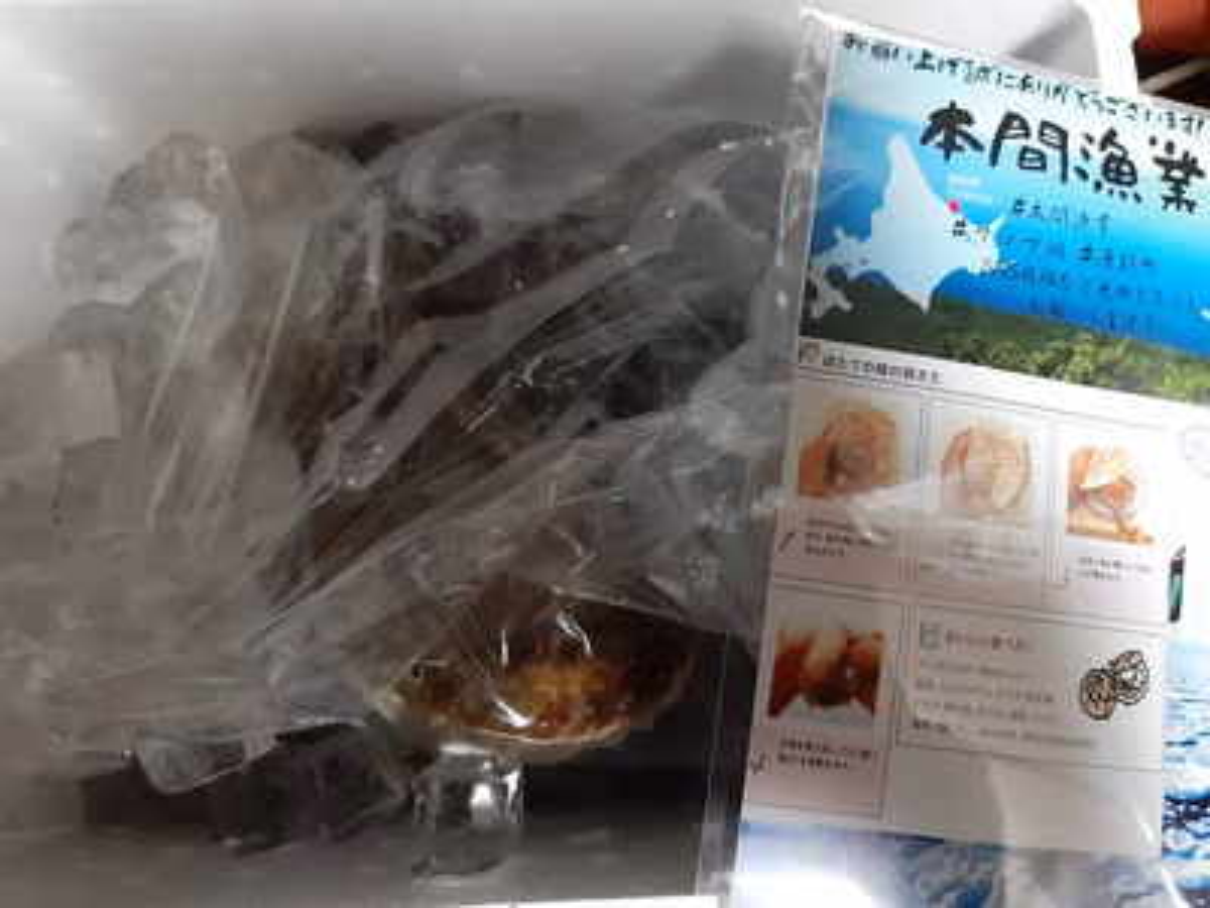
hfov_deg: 67.3
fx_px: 909
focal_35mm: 26
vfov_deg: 53.1
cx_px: 605
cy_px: 454
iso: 500
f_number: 1.7
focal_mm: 3.93
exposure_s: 1/25
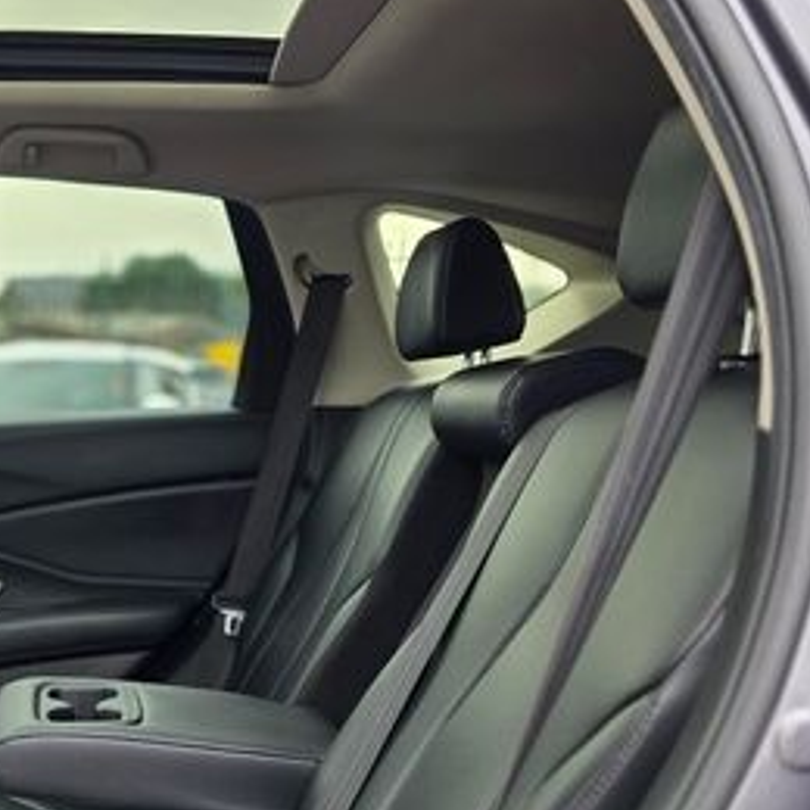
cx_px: -25
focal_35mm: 50
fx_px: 1324
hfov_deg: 31.2
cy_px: 720
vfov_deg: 32.4
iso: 40
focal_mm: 6.3
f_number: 1.7
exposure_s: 1/180
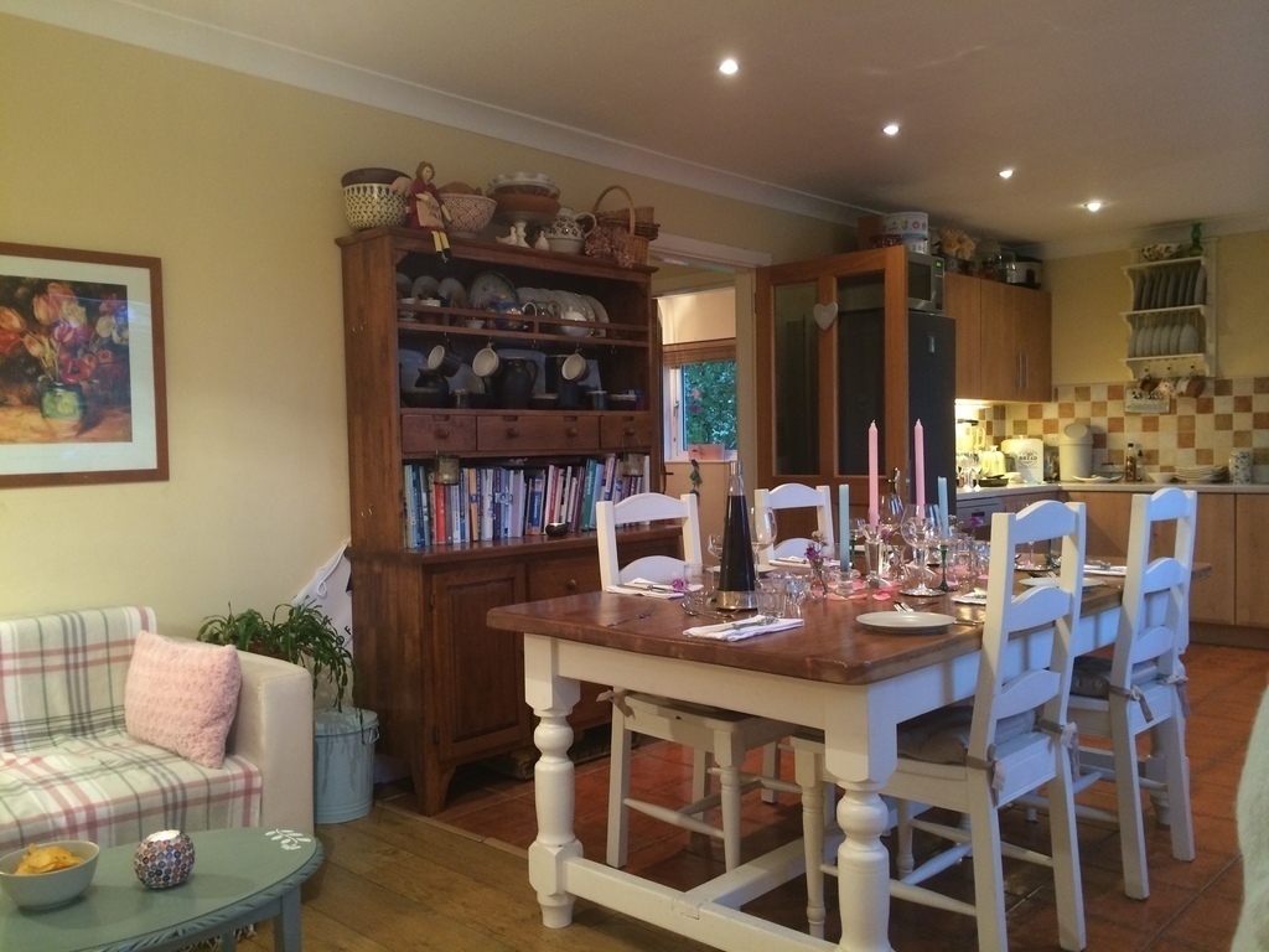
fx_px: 1100
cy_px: 476
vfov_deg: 46.8
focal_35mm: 30
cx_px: 634
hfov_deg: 60.0
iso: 200
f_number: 2.2
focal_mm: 4.12
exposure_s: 1/33
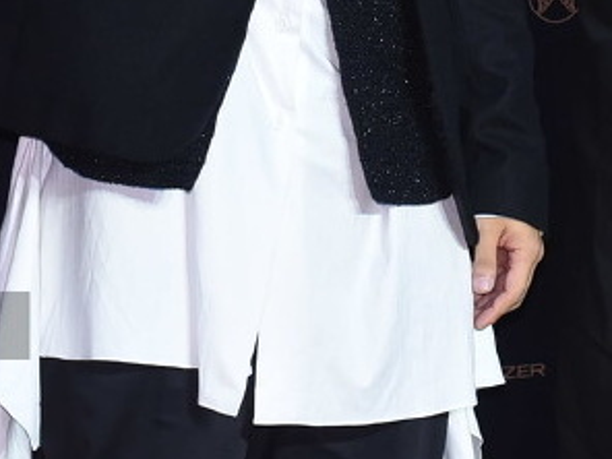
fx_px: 6895
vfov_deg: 3.8
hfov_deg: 5.1
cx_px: 728
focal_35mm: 390
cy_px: -332
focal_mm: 100
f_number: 4.8
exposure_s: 1/180
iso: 2500
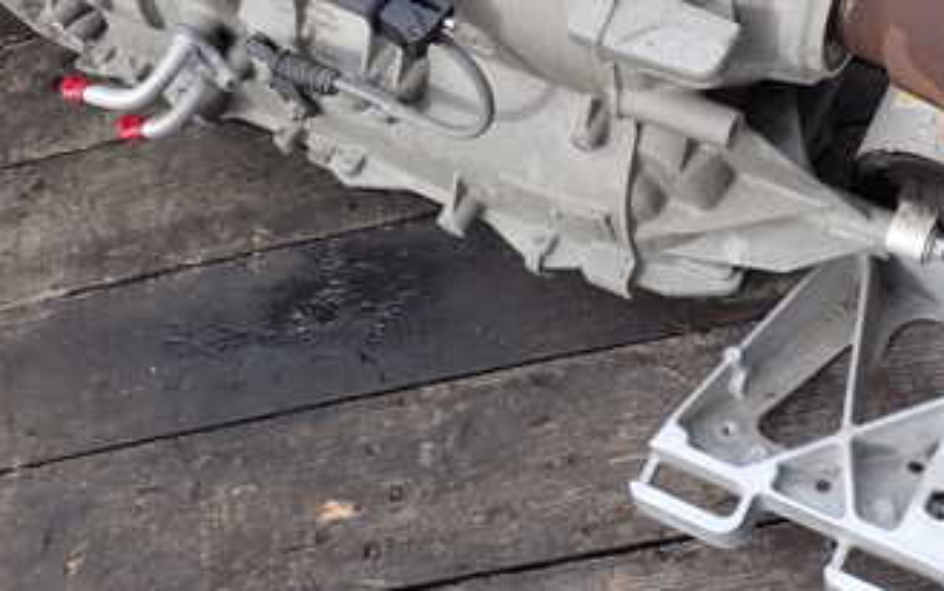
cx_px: 511
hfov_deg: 35.1
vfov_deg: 21.8
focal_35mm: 58
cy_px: 49
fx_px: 1493
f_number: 3.2
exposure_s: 1/250
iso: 100
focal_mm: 5.4
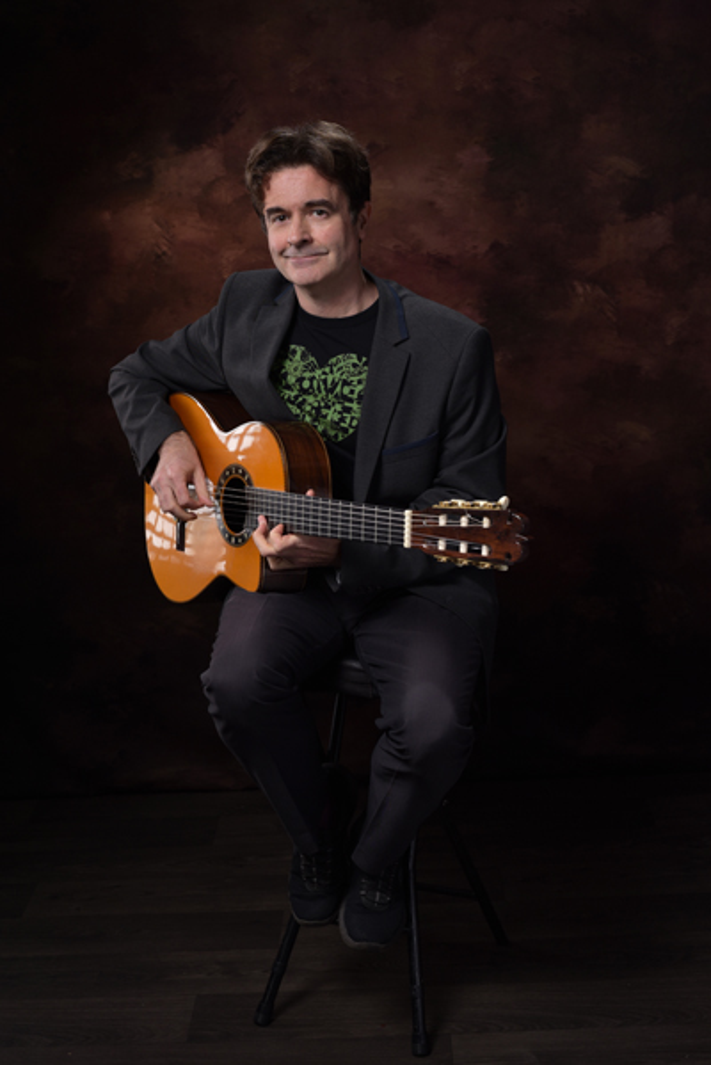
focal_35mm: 50
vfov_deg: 39.6
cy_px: 532
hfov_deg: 27.0
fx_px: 1479
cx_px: 356
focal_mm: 50
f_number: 7.1
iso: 320
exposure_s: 1/200
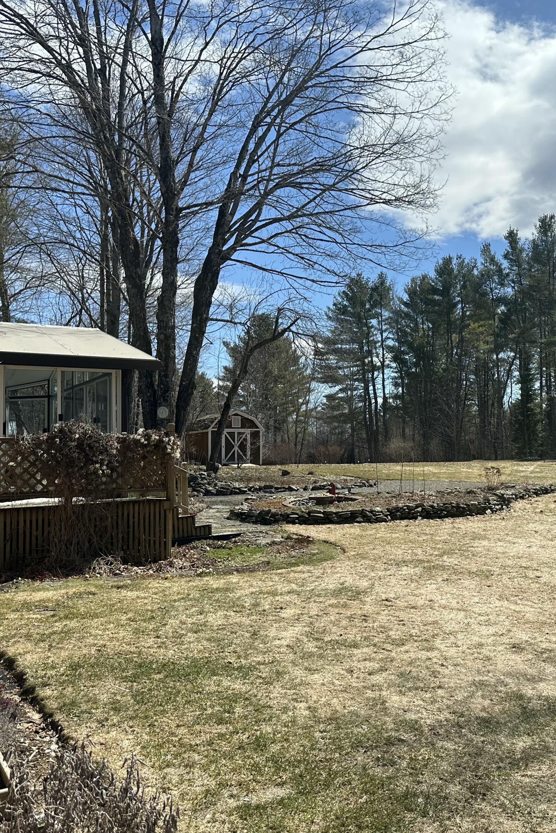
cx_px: 440
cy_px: 410
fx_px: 788
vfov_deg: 55.8
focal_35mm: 34
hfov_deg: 37.6
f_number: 1.78
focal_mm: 6.86
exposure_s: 1/5263
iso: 80
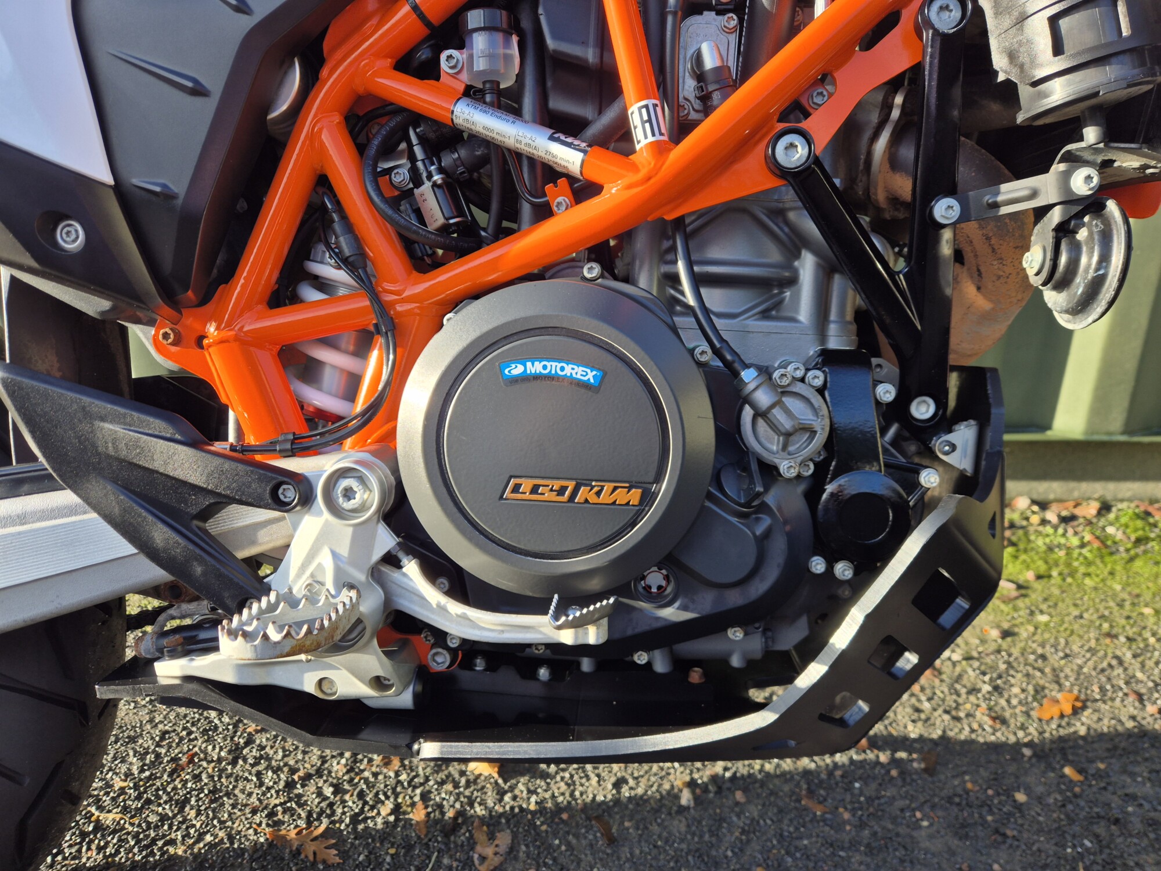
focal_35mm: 23
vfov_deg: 58.9
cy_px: 436
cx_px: 580
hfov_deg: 73.9
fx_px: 771
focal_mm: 5.4
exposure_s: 1/407
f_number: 1.8
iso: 25
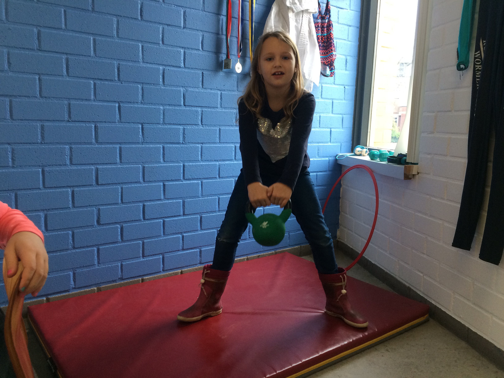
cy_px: 189
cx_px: 252
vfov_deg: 48.2
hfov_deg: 61.7
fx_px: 422
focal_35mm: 29
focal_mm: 4.15
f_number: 2.2
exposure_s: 1/33
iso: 50
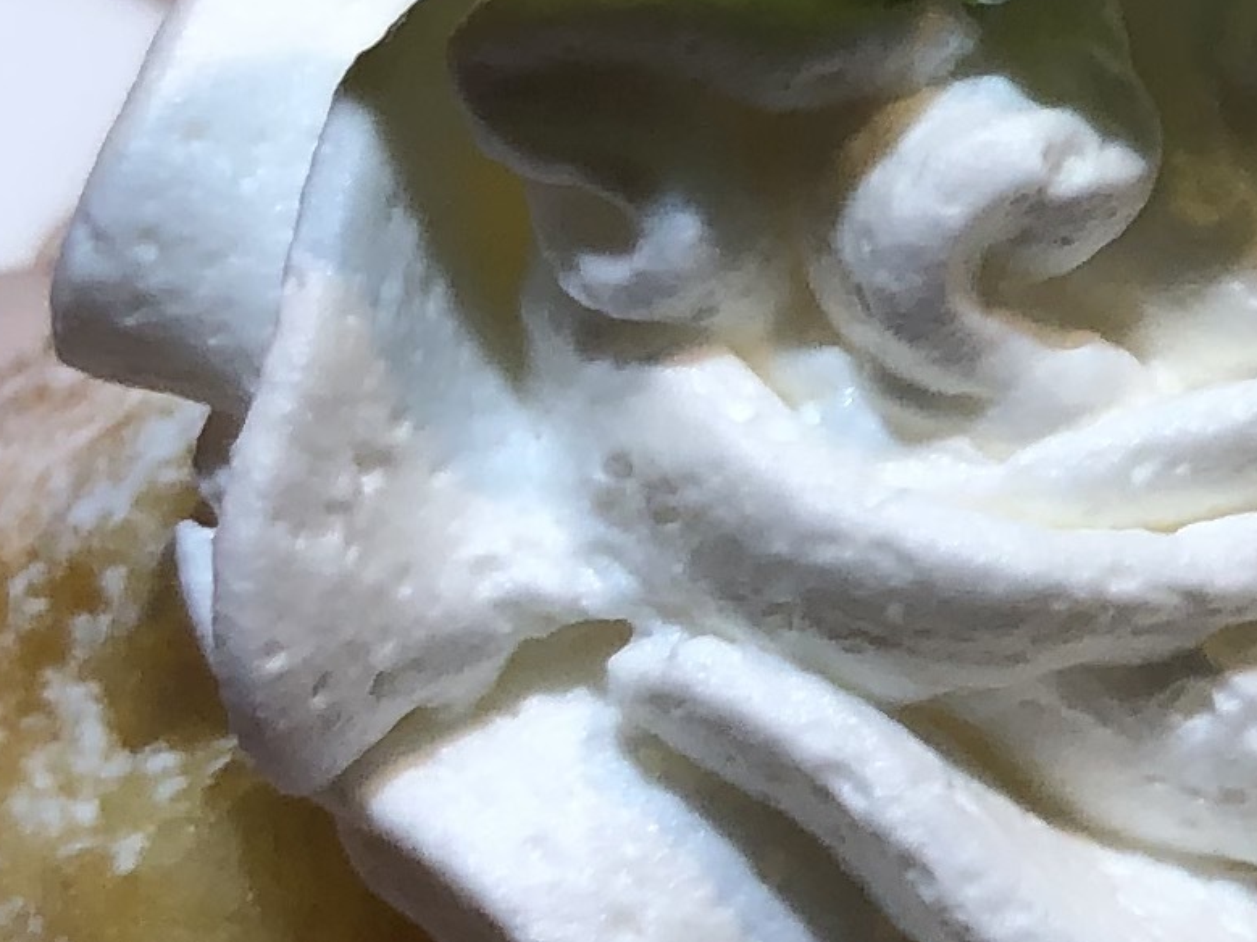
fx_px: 5265
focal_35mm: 145
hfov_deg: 12.9
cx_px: 1836
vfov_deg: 10.2
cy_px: 153
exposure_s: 1/120
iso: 64
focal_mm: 3.99
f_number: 1.8
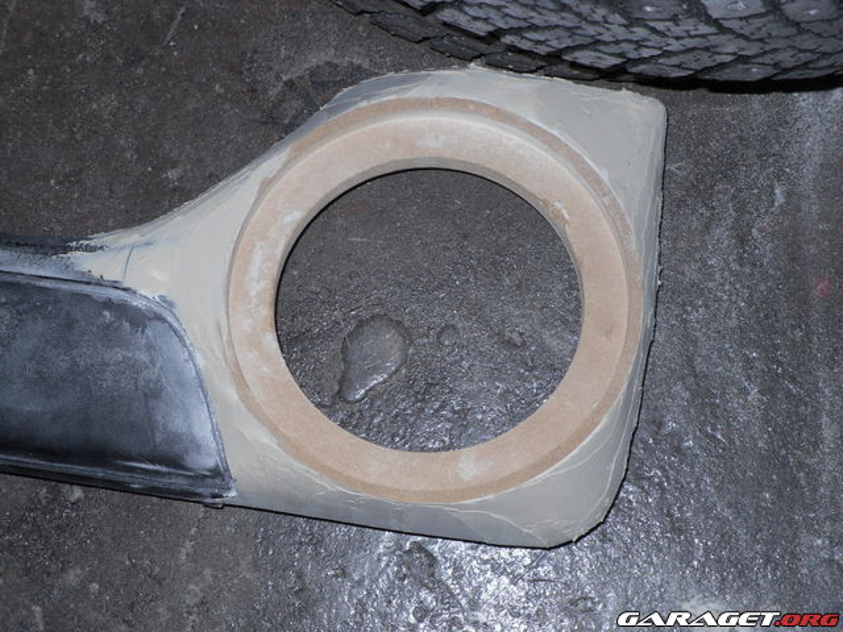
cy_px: 316
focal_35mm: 83
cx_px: 422
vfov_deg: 17.8
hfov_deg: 23.6
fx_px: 2021
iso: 80
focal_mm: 14.79
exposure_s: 1/58
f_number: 4.5
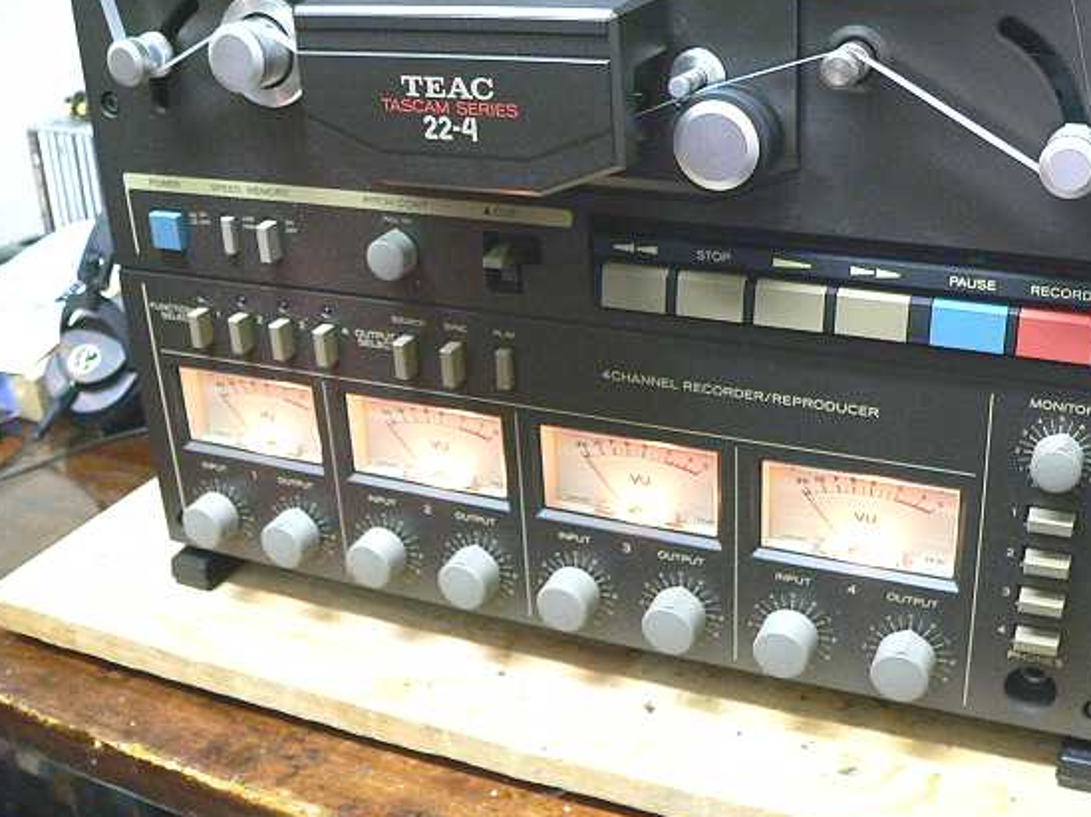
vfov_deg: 34.3
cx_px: 626
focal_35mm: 42
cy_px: 360
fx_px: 1323
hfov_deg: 44.7
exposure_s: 1/5
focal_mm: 6
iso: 400
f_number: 2.8
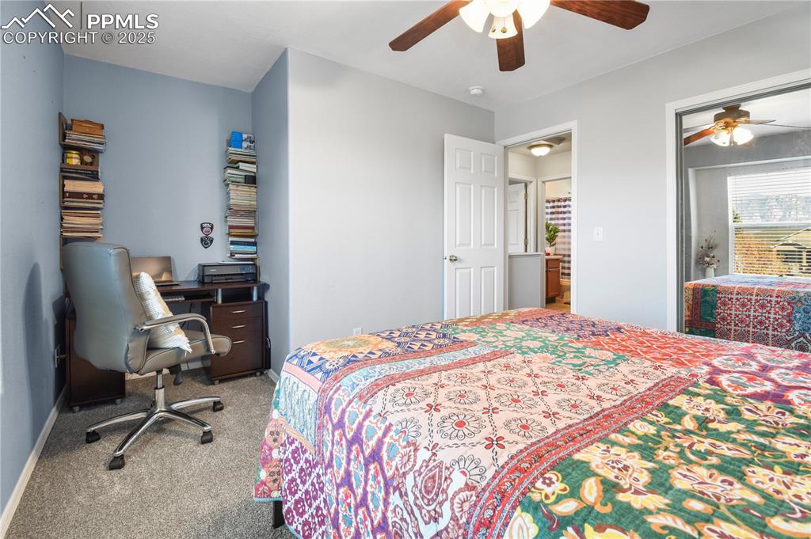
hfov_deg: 100.4
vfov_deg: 77.2
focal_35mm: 15
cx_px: 406
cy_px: 270
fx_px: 338
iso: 320
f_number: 8
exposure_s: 1/6
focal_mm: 10
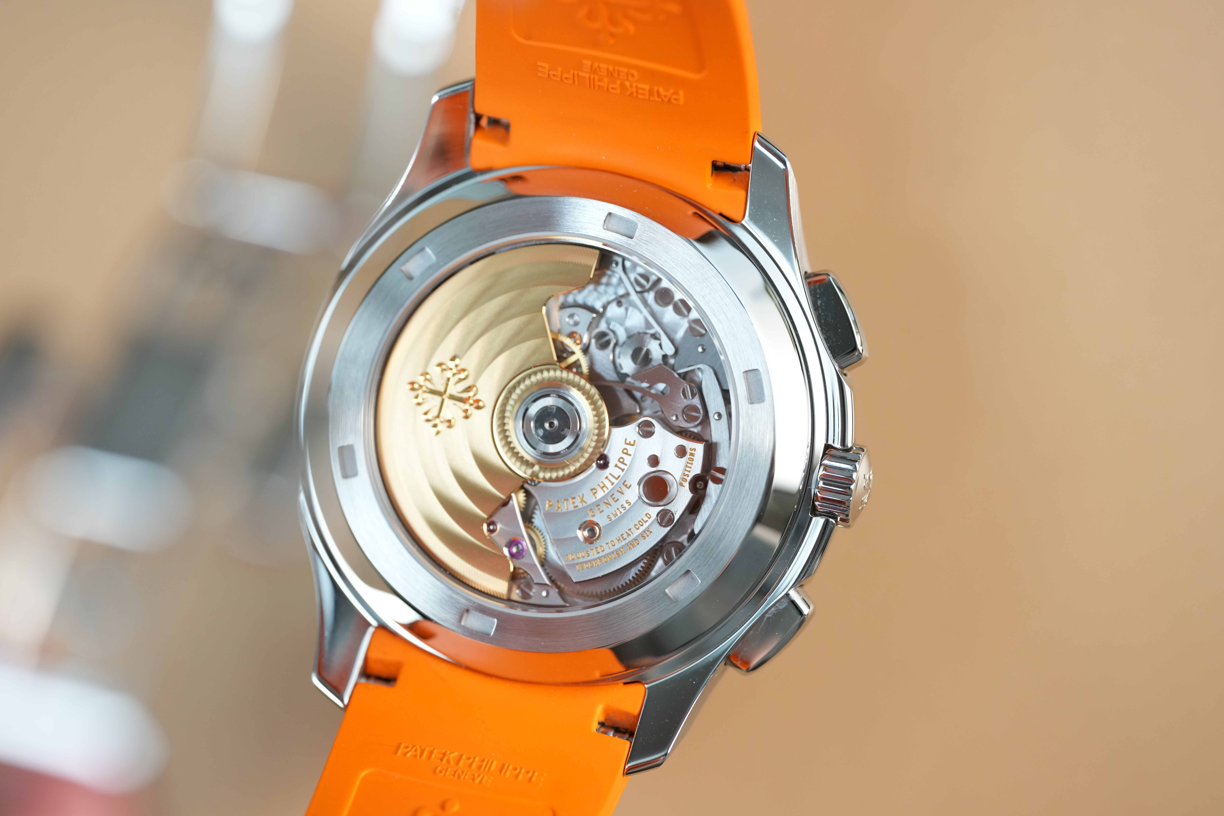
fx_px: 3570
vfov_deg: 13.0
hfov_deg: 19.5
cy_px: 408
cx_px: 612
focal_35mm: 105
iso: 1250
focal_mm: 105
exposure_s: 1/30
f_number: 4.5
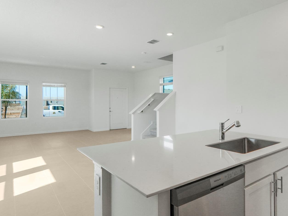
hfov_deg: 75.7
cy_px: 107
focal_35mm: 22
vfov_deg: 61.1
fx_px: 183
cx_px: 169
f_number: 6.3
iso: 800
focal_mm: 12
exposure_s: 1/320
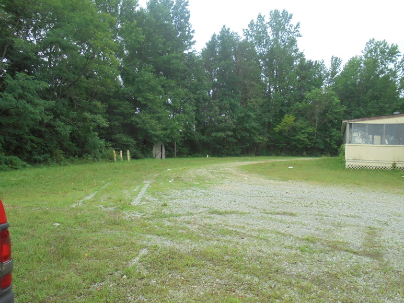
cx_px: 202
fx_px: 339
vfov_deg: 48.2
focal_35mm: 29
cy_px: 152
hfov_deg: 61.7
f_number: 3.7
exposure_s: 1/200
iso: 100
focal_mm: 5.3
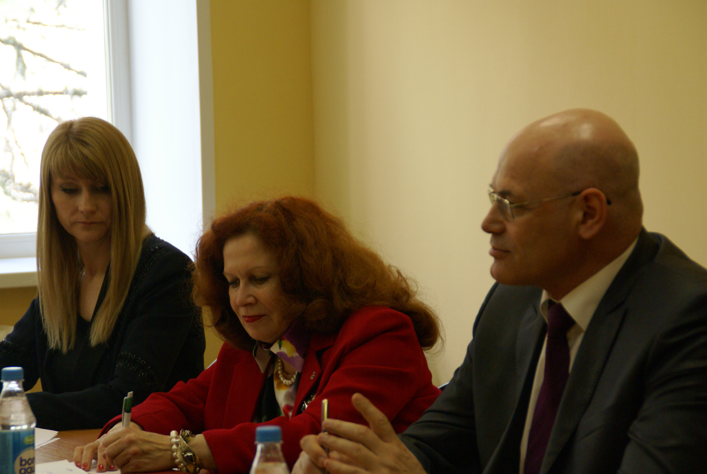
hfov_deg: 15.2
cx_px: 354
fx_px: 2654
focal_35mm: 135
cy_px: 237
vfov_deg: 10.2
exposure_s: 1/100
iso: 400
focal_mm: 90
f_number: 5.6
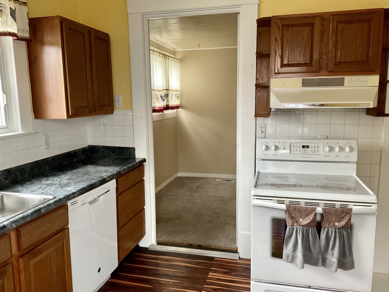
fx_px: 326
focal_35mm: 29
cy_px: 146
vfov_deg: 48.2
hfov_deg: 61.7
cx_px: 194
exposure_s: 1/40
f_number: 1.8
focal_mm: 3
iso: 200
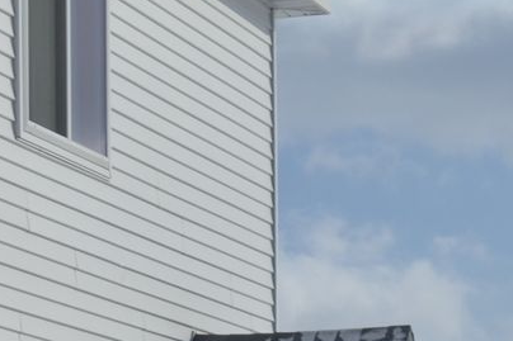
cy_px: 655
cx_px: -400
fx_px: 3048
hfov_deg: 9.2
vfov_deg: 6.3
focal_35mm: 214
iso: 100
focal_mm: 30
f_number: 7.1
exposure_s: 1/200
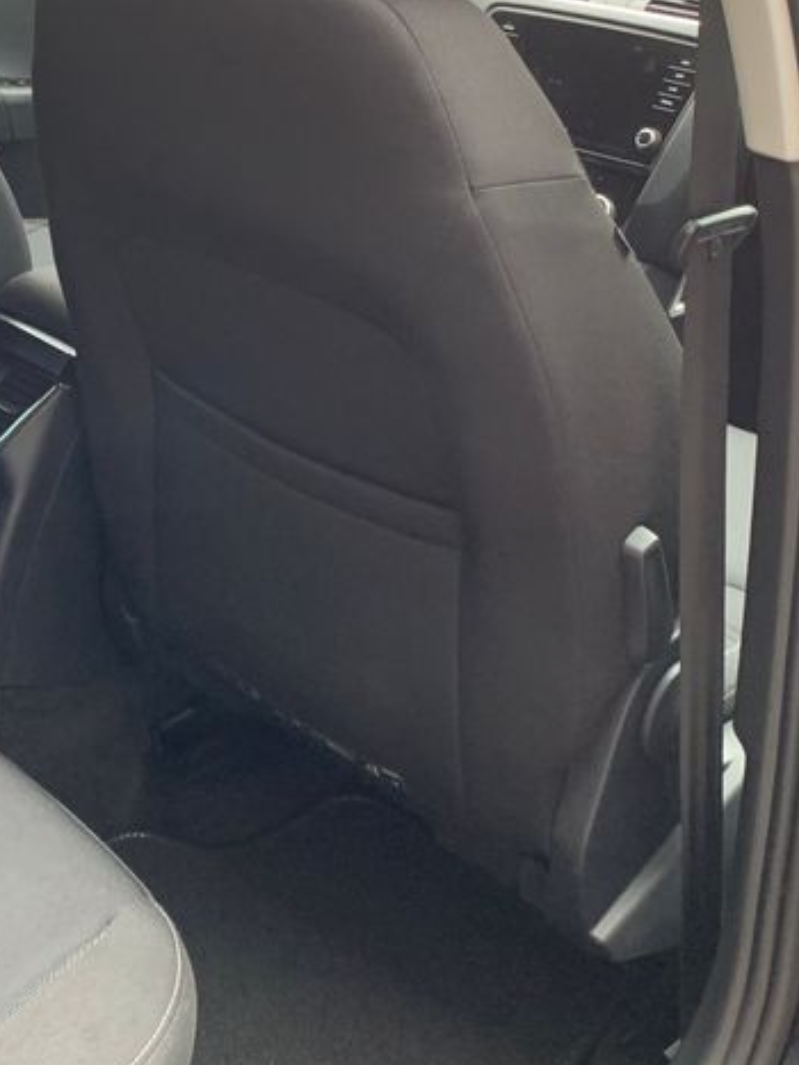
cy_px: 253
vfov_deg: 33.1
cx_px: 41
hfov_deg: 24.7
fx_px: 1755
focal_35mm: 57
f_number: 1.8
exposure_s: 1/60
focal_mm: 4.25
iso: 125
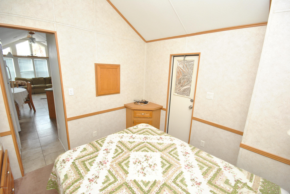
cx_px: 145
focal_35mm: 15
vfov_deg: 77.5
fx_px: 121
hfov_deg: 100.3
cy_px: 97
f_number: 9
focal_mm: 10
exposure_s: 1/8
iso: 400
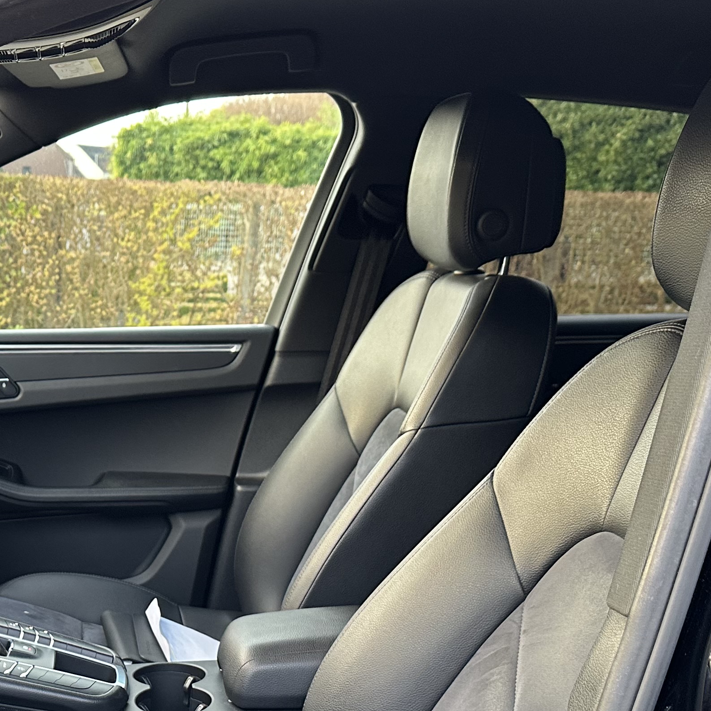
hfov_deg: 30.5
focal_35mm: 54
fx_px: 1255
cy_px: 626
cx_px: 100
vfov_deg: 30.4
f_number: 1.78
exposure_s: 1/121
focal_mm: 6.86
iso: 200
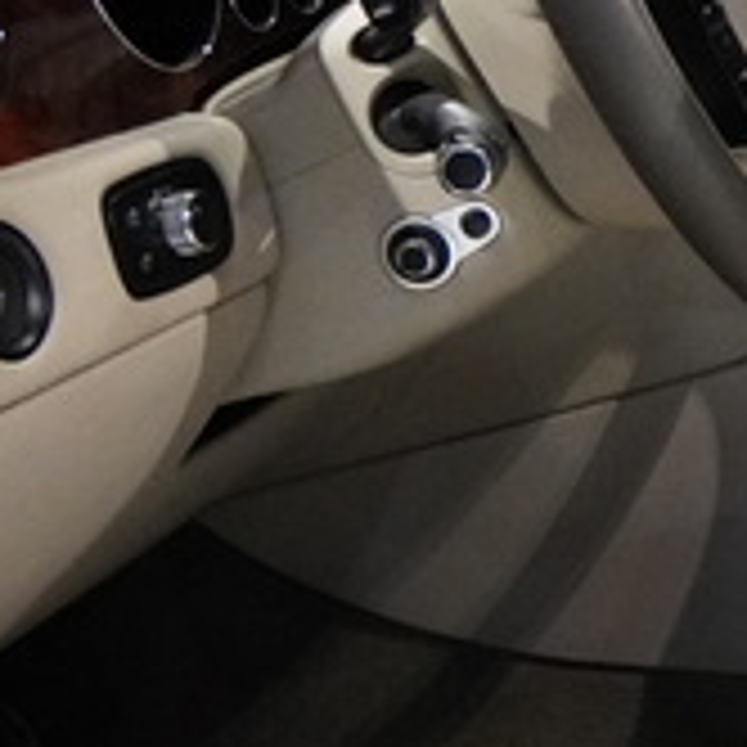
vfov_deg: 21.6
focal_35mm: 80
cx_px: 1112
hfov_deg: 19.1
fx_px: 1954
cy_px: 284
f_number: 4
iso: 6400
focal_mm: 13
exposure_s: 1/80
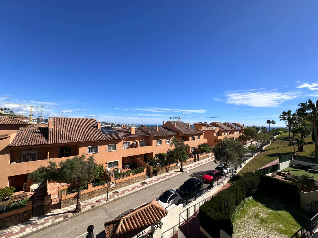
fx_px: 129
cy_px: 119
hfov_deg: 102.1
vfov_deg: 85.7
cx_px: 159
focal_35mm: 14
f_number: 2.2
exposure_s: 1/2959
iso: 50
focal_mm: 2.22
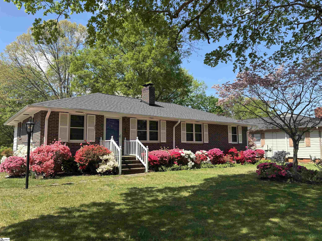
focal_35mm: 26
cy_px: 120
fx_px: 242
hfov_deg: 67.3
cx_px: 161
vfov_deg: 53.1
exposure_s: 1/1522
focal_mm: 5.96
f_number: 1.6
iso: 50
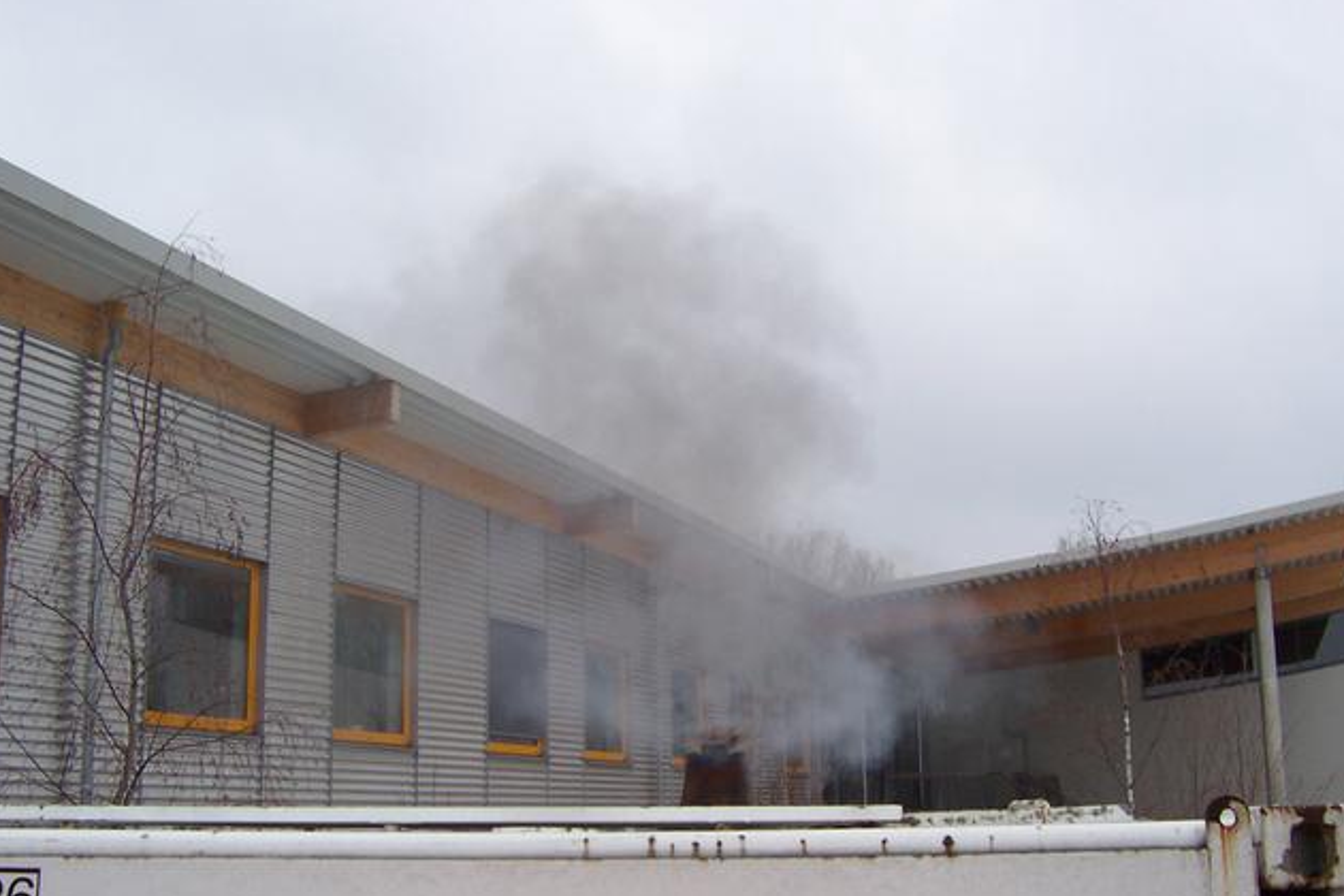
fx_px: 1381
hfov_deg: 51.9
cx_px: 674
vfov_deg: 35.9
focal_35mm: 37
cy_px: 499
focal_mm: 5.6
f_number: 5.6
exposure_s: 1/250
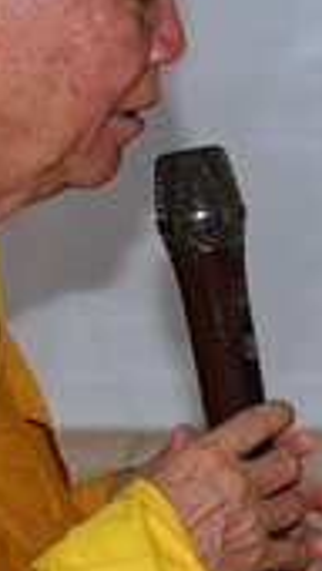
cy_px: 319
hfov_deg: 5.8
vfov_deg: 10.3
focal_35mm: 208
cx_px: 295
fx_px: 3148
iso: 320
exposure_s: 1/60
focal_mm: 52
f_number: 4
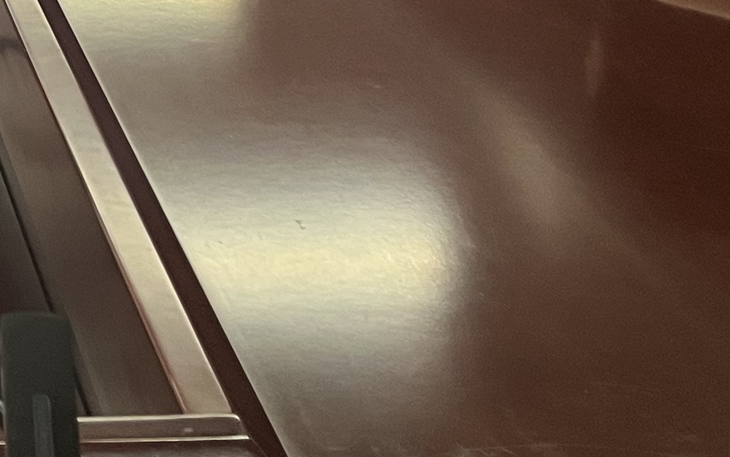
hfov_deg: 17.0
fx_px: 2209
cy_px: -497
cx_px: -363
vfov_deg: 10.7
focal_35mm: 111
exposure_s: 1/69
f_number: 1.6
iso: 125
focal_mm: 5.1
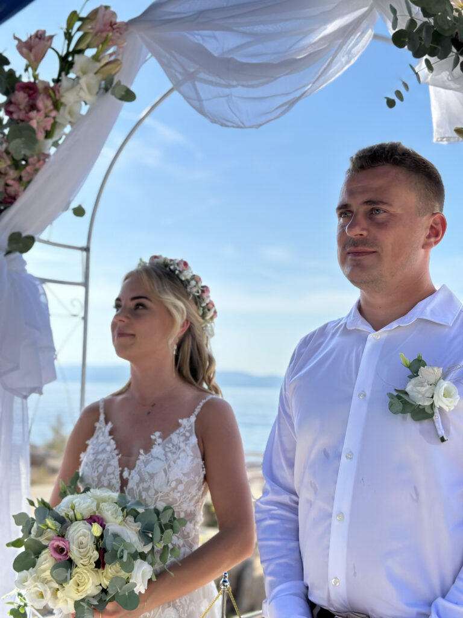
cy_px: 309
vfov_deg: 39.7
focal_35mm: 48
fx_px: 856
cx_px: 232
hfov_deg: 30.3
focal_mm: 6.86
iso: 100
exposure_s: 1/5882
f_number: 1.78
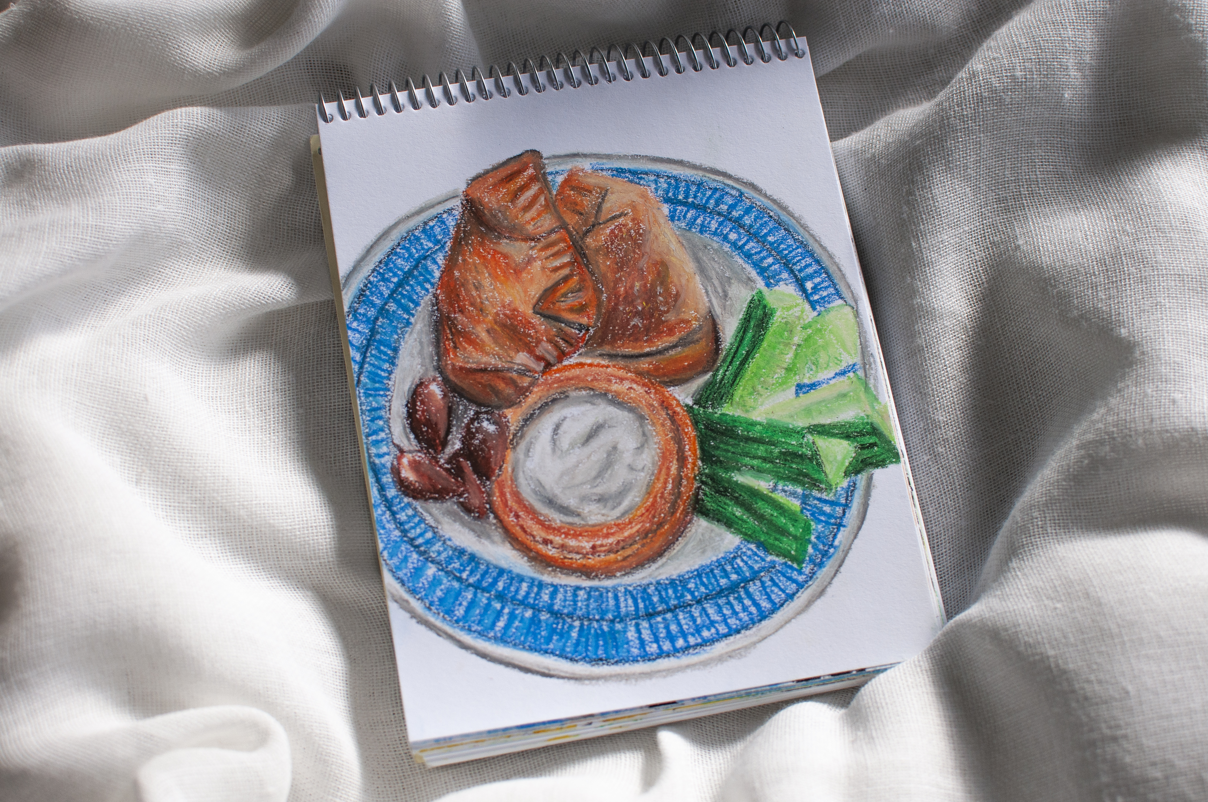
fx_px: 1760
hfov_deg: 37.9
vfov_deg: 25.7
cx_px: 604
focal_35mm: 52
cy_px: 401
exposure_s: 1/200
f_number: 3.5
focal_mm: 35
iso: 200
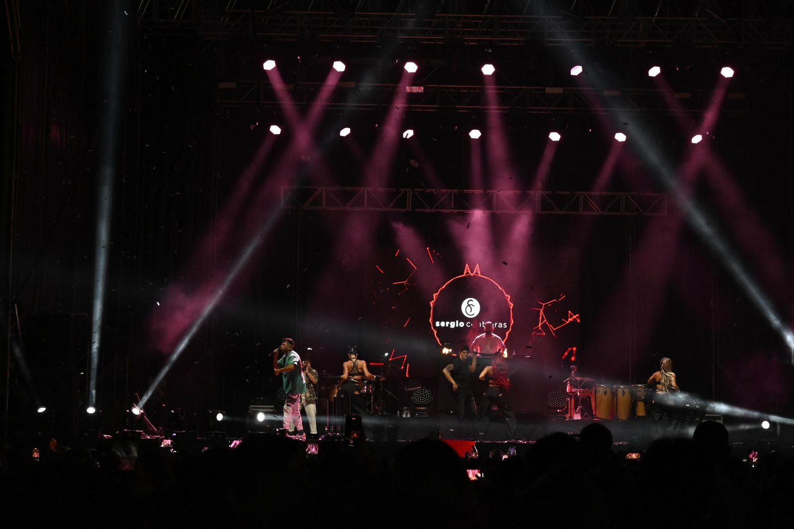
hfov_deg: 27.0
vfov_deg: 18.2
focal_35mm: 75
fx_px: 1654
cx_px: 397
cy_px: 264
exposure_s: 1/200
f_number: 6.3
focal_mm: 50
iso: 4000
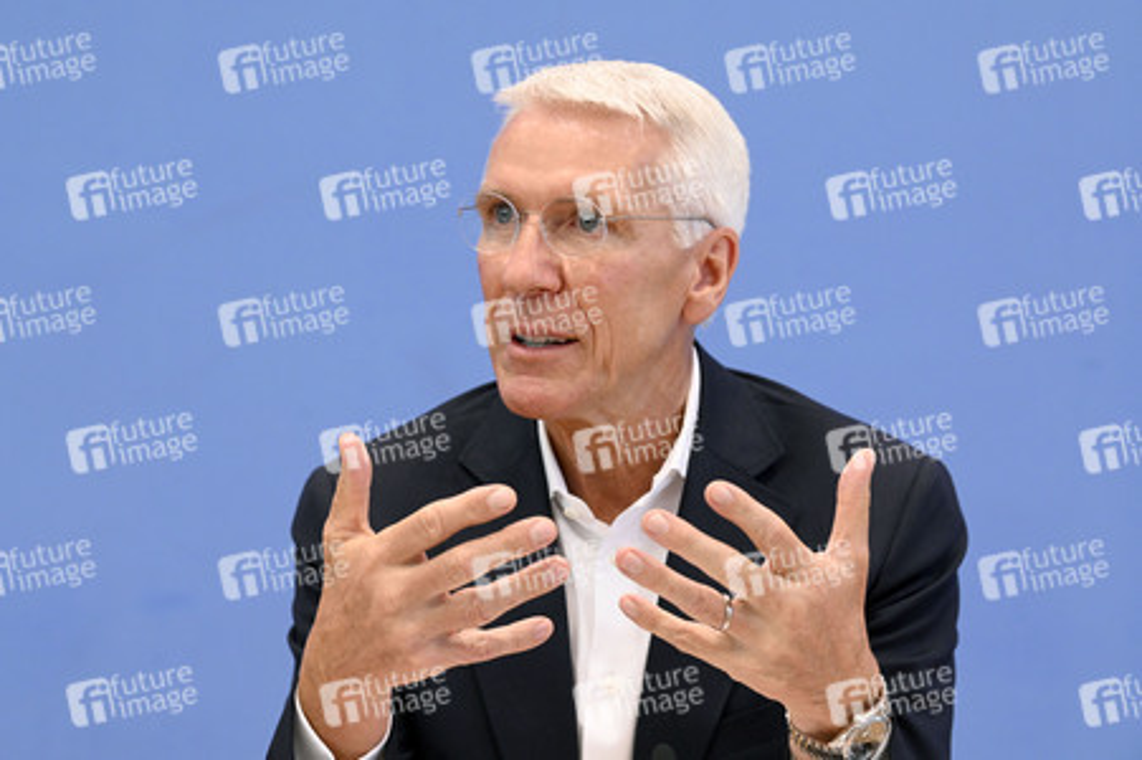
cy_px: 380
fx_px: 3487
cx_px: 571
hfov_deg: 18.6
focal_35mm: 110
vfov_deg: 12.4
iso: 3200
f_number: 5.6
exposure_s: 1/400
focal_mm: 110
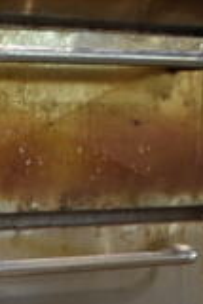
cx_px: -212
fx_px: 1300
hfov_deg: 8.4
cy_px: 607
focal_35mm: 154
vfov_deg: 11.9
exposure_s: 1/30
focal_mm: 18
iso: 640
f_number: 3.5
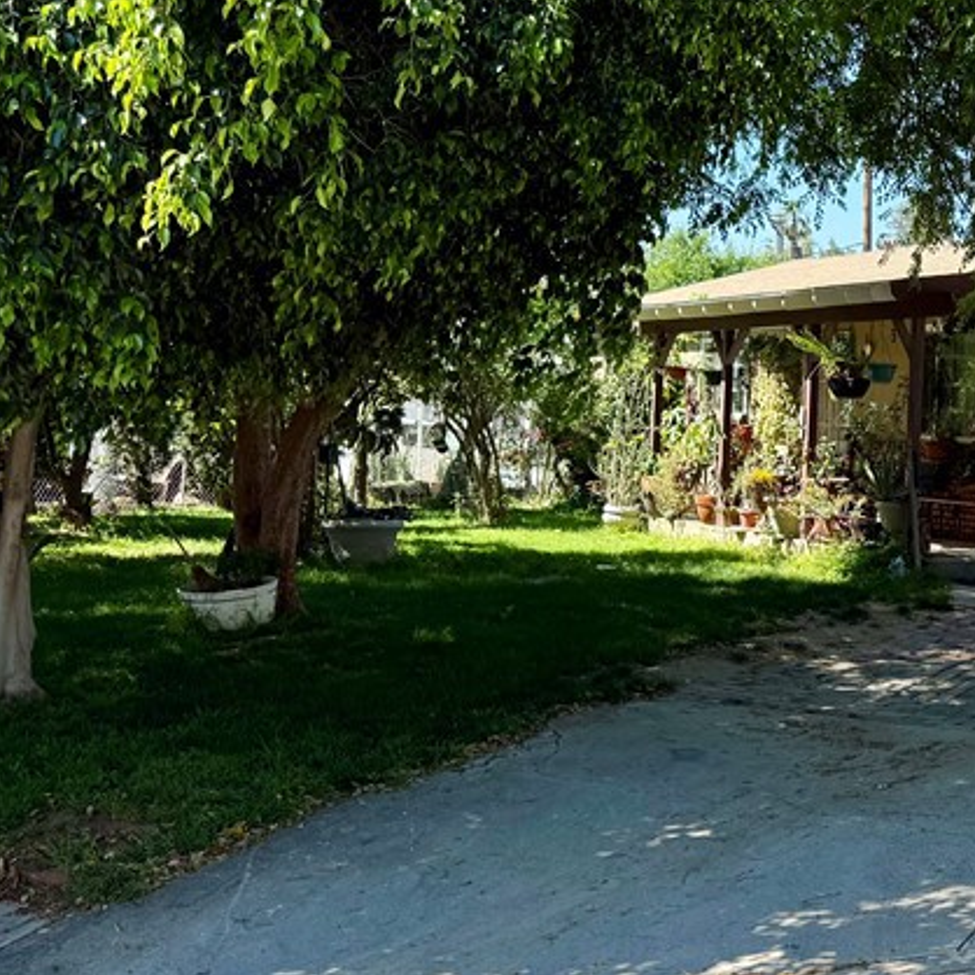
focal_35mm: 52
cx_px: 1134
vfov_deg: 32.8
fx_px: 1657
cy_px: 529
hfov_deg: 28.9
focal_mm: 6.76
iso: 80
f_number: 1.78
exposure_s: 1/1949
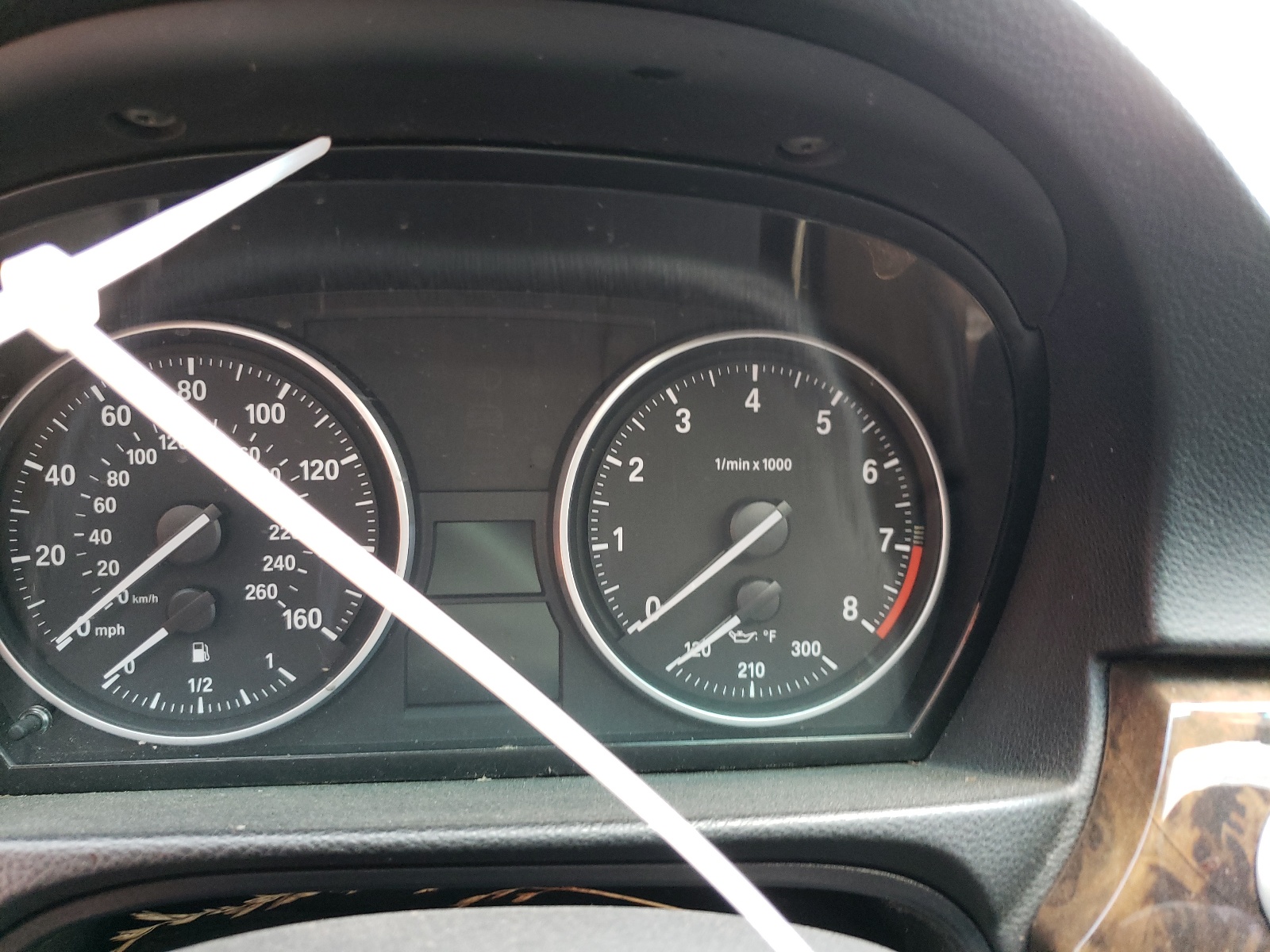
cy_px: 476
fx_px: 954
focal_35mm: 26
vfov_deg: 53.1
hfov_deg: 67.3
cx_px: 635
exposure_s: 1/60.2
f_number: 1.5
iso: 132
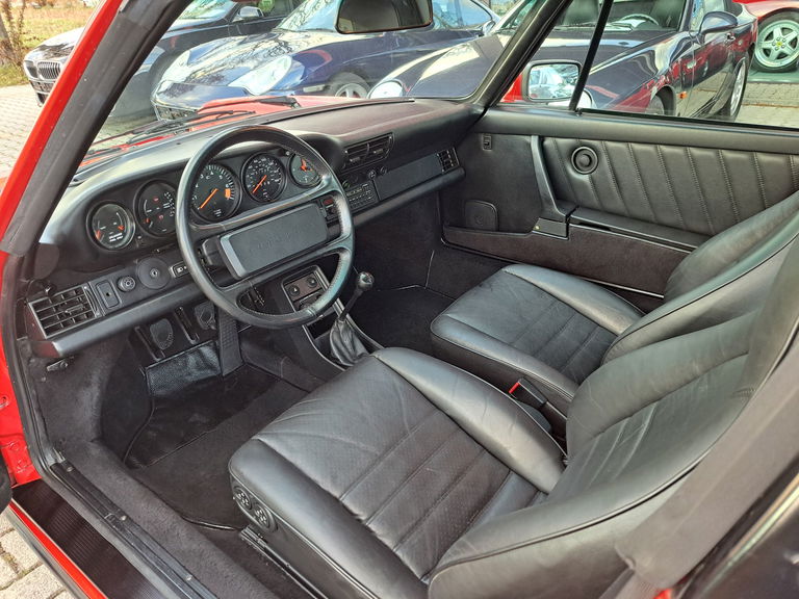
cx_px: 400
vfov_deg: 56.8
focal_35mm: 24
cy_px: 300
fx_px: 554
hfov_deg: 71.6
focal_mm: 5.23
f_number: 1.8
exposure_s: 1/50
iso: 200
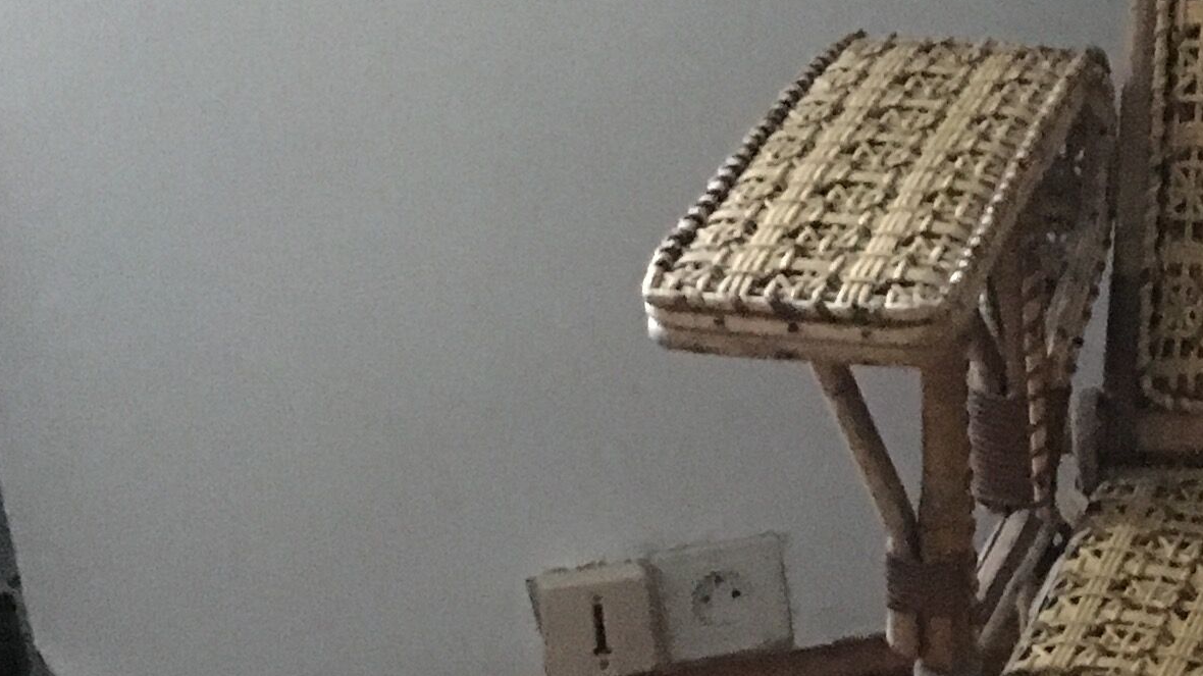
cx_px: 1482
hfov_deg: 18.6
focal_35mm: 108
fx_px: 3444
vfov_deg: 10.9
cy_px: 890
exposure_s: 1/17
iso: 640
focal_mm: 4.15
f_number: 2.2
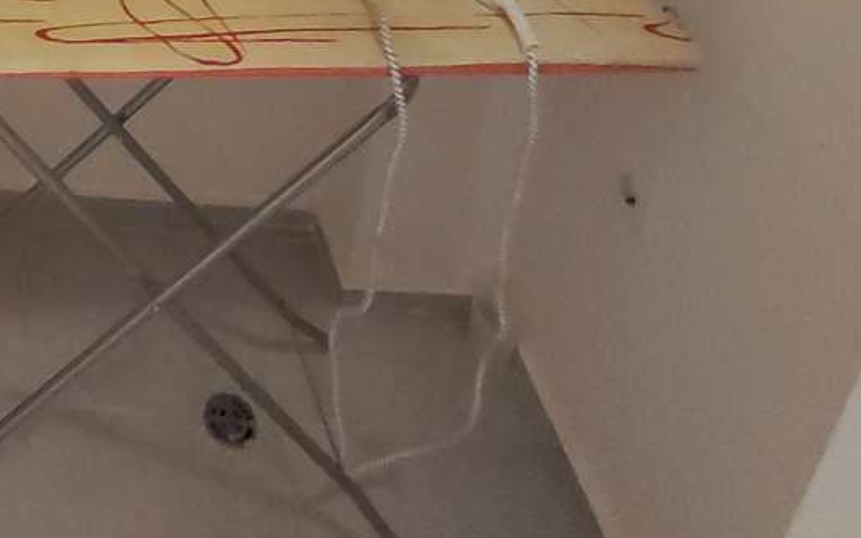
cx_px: -24
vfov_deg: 23.3
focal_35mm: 36
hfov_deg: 44.7
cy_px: -373
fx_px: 845
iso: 320
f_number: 2.2
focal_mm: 1.42
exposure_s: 1/25
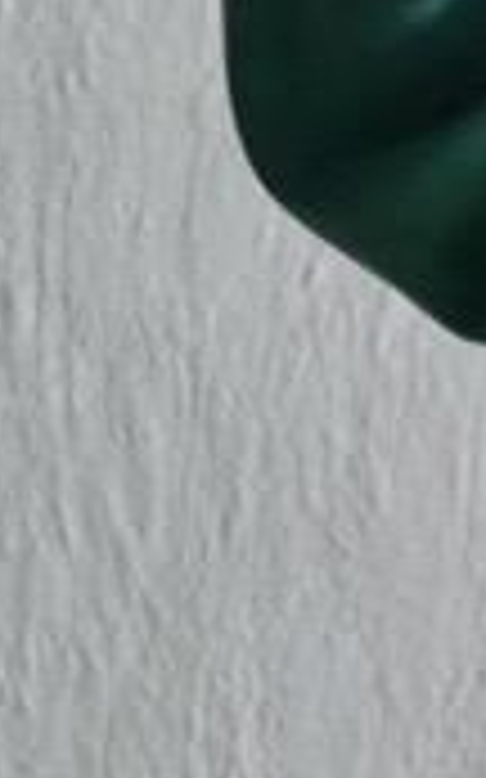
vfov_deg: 3.3
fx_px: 13320
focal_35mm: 628
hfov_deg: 2.1
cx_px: 1296
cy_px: -614
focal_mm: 60
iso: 800
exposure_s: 1/125
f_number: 4
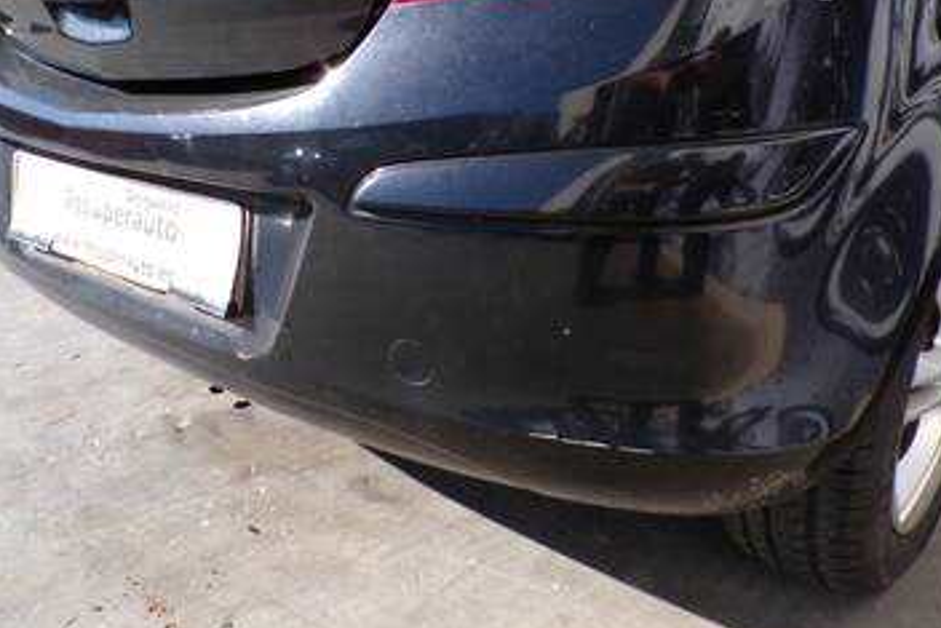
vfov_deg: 38.9
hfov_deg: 55.7
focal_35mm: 34
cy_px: 329
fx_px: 889
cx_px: 508
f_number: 5.8
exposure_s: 1/200
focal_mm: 4.3
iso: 100
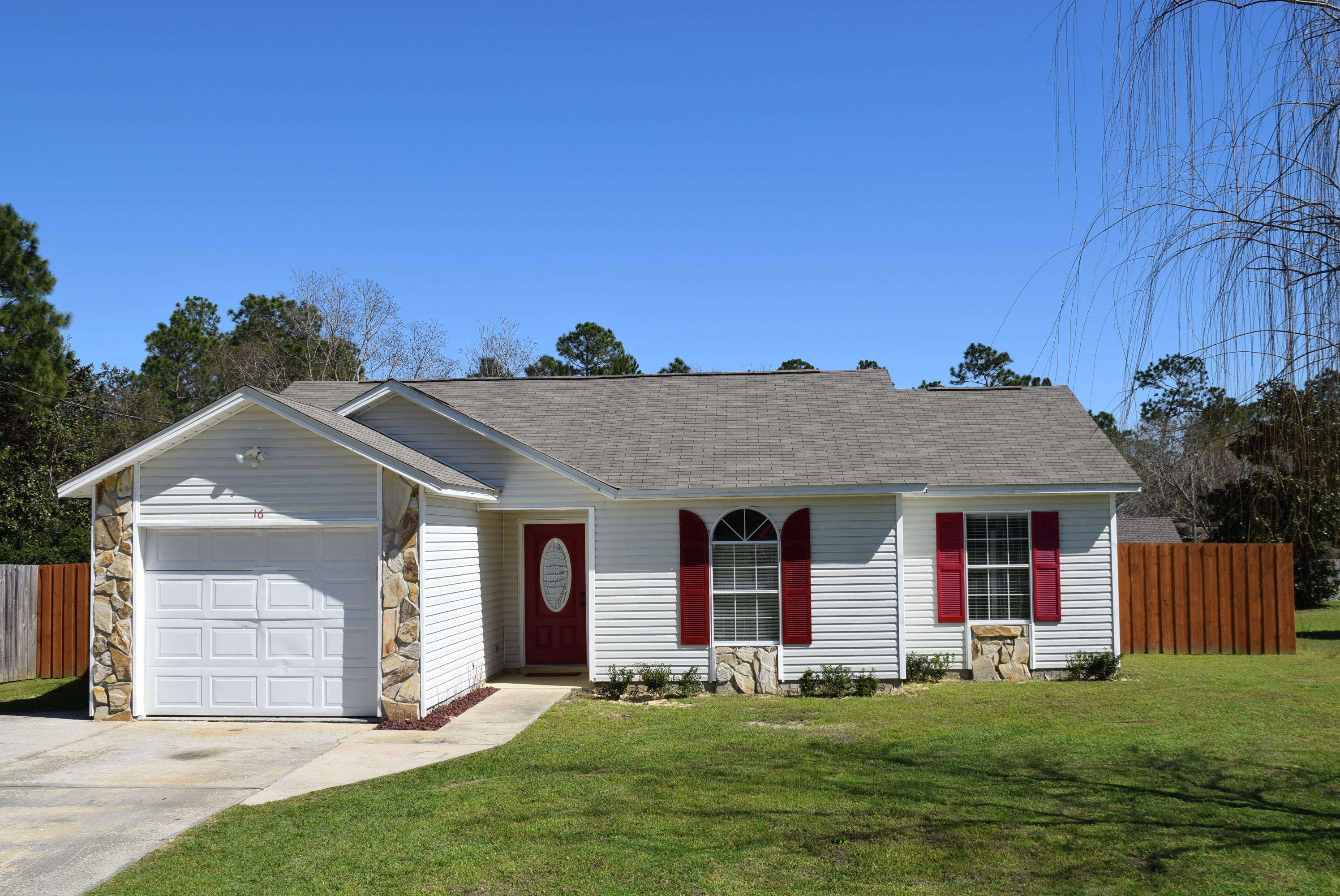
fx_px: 1341
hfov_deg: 53.1
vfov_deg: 36.9
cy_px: 448
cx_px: 670
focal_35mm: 36
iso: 200
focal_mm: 24
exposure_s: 1/500
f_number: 11
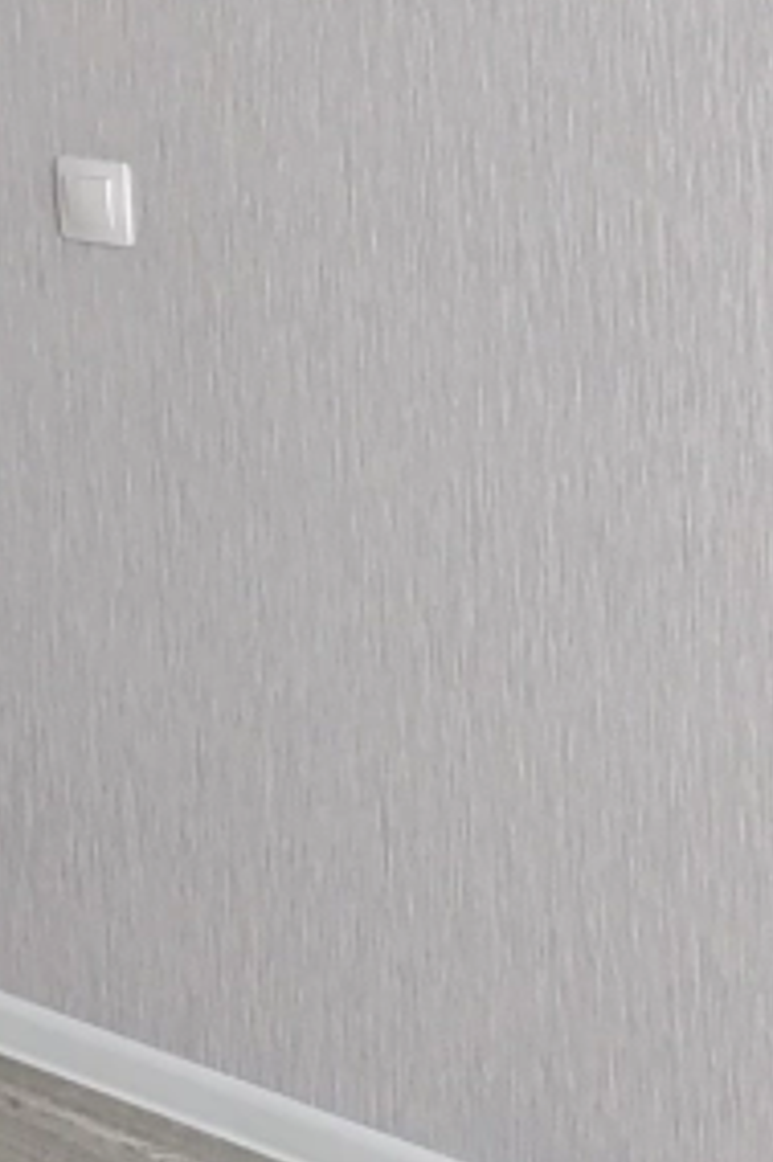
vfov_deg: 17.1
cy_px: -196
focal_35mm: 115
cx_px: -1325
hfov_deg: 9.8
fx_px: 3708
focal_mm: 4.71
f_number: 1.7
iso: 500
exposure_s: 1/33.3
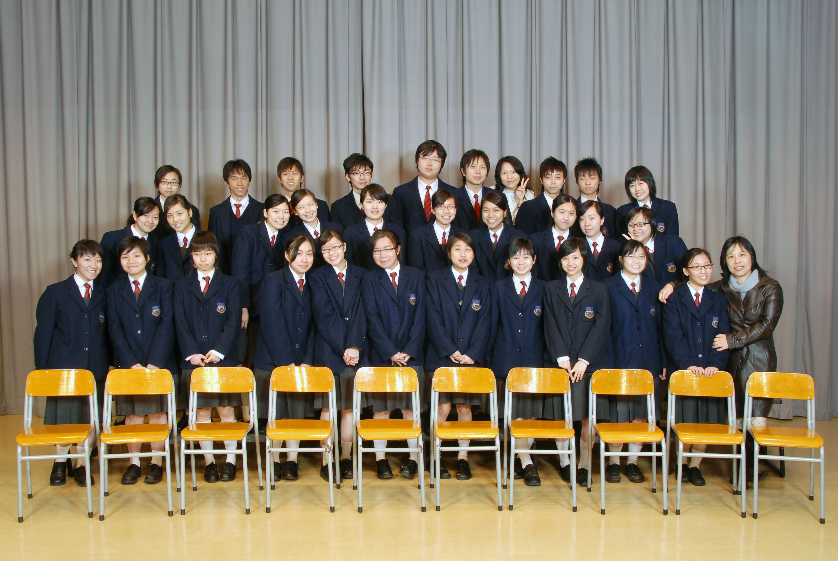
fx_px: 722
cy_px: 281
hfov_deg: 60.2
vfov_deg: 42.4
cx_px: 416
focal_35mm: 31
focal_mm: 20
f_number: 10
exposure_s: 1/4
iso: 100
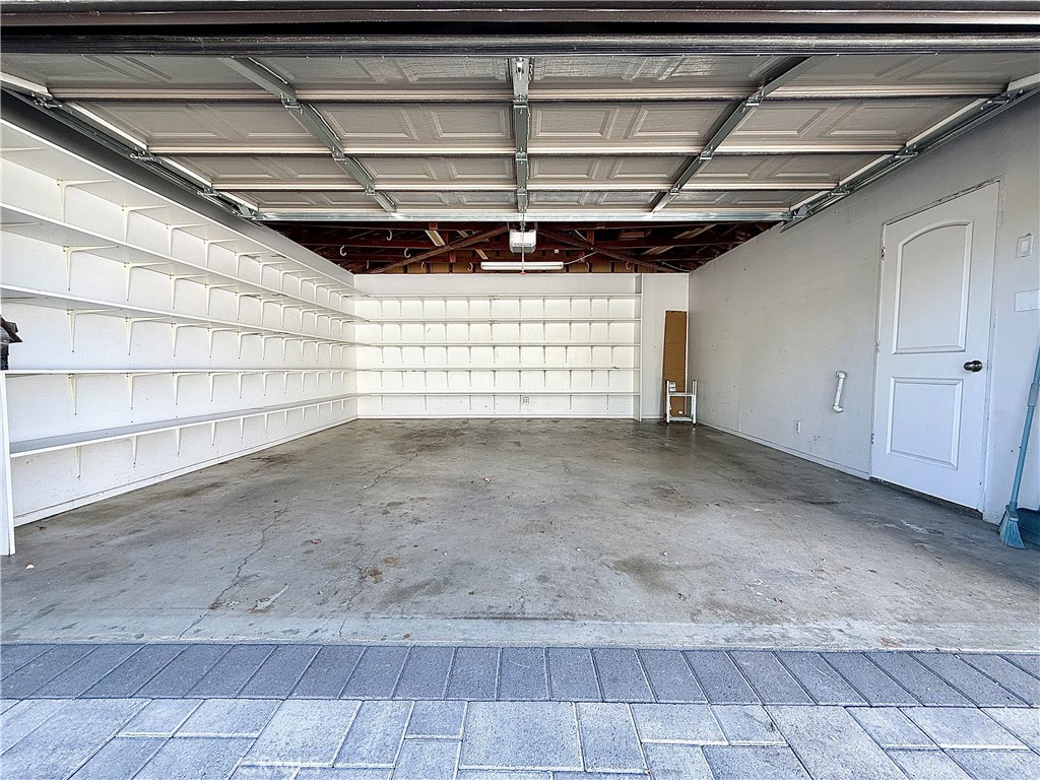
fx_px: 421
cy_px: 390
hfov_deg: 102.1
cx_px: 520
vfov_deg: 85.7
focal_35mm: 14
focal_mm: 2.22
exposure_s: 1/179
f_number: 2.2
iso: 50
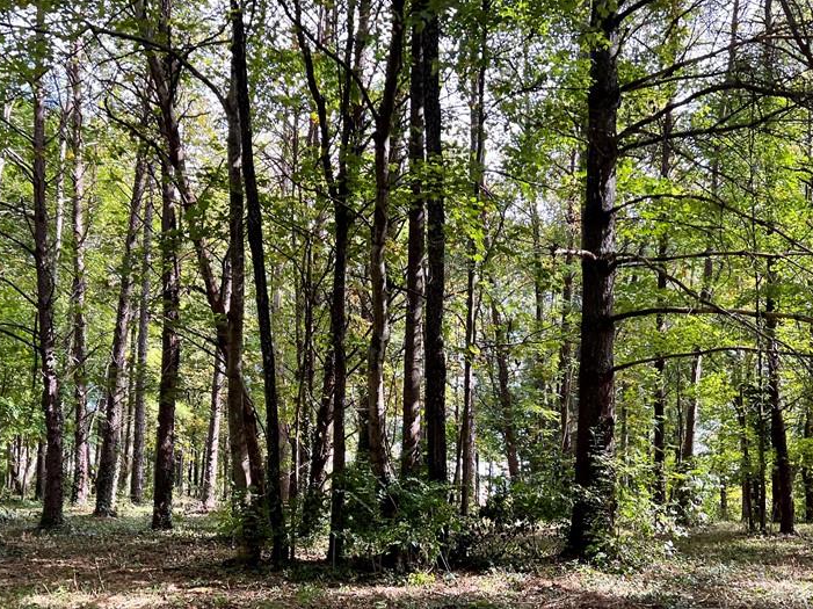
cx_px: 357
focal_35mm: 38
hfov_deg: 48.9
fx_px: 892
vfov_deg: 37.3
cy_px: 406
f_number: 1.5
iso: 50
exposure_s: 1/171
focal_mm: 5.7
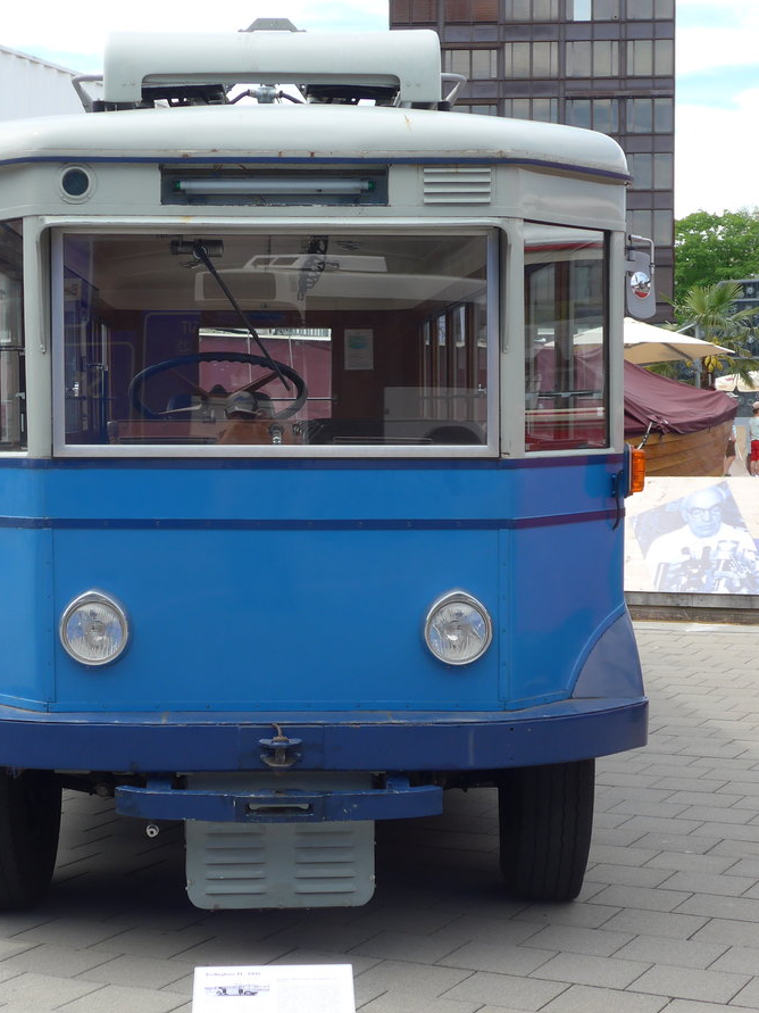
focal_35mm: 66
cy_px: 509
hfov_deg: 22.2
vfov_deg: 29.4
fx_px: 1930
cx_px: 306
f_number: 3.2
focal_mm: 10.1
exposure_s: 1/500
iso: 80
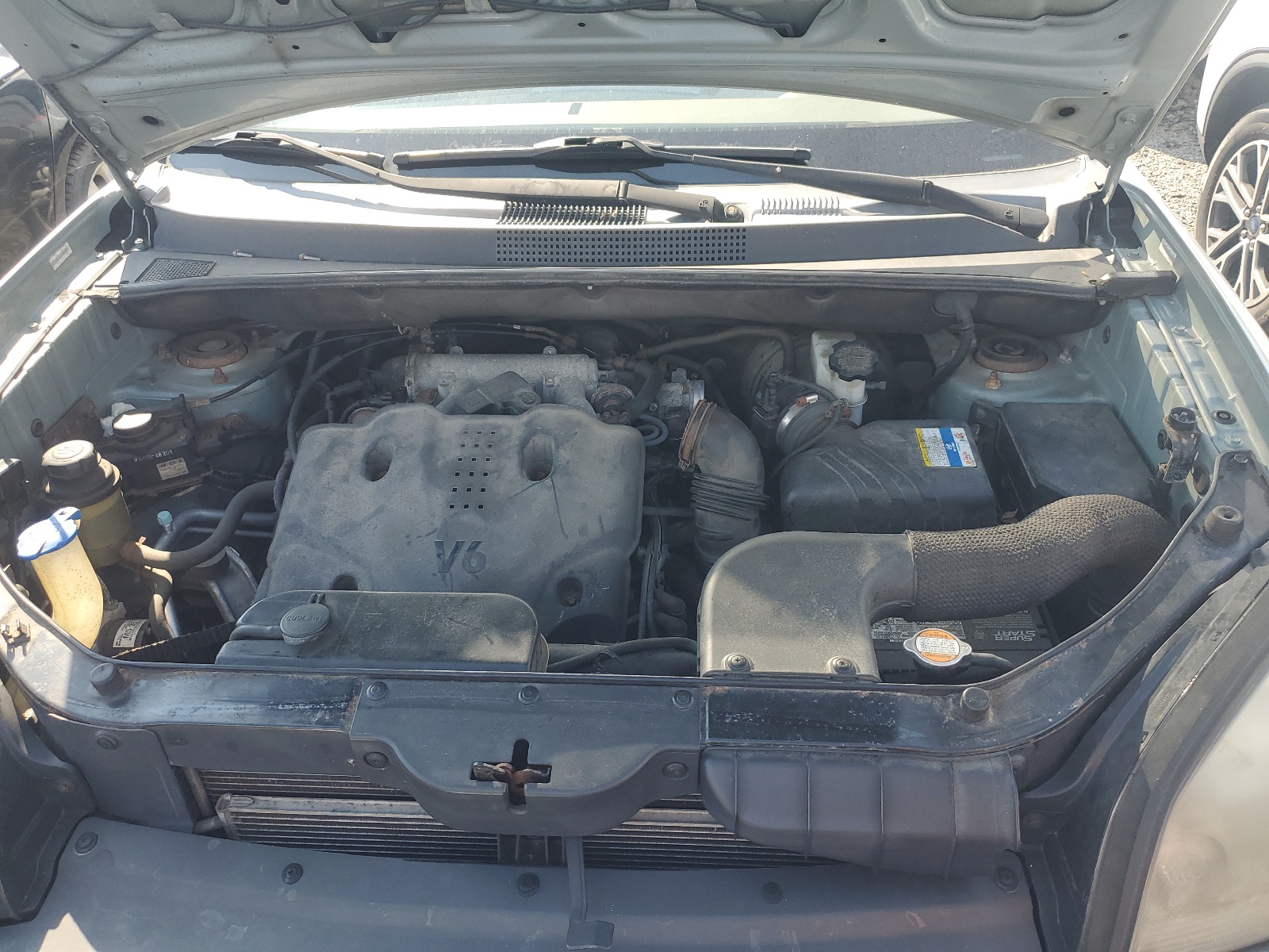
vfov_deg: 53.1
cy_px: 476
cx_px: 634
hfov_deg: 67.3
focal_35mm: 26
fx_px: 953
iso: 50
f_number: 1.5
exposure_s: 1/400
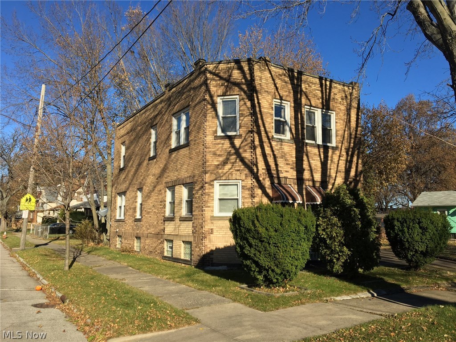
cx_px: 228
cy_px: 171
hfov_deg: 61.7
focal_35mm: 29
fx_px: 382
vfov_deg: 48.2
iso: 25
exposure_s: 1/1202
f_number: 2.2
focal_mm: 4.15
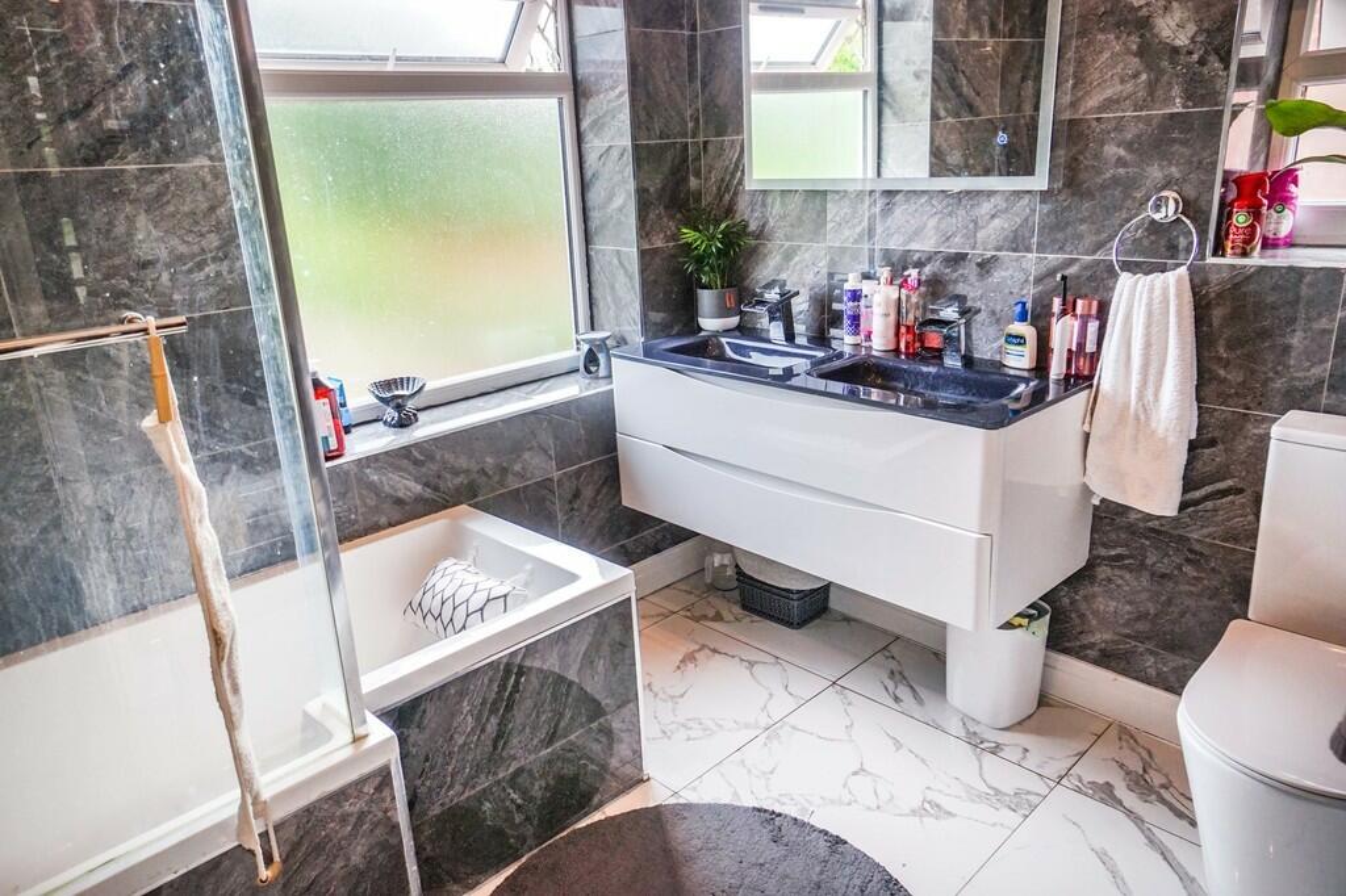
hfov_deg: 73.8
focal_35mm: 24
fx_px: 897
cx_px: 673
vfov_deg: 53.1
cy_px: 448
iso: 400
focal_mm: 16
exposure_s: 1/125
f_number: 5.6
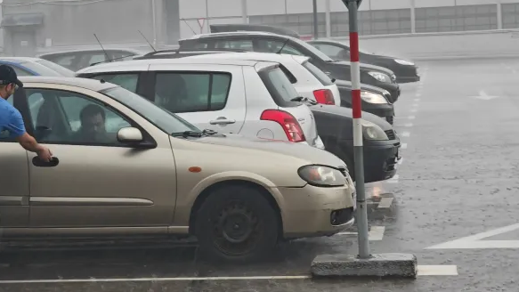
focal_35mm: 135
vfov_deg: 9.0
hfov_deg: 15.9
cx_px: 218
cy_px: 156
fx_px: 1858
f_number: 3
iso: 341
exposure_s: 1/33.3
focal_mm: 14.92
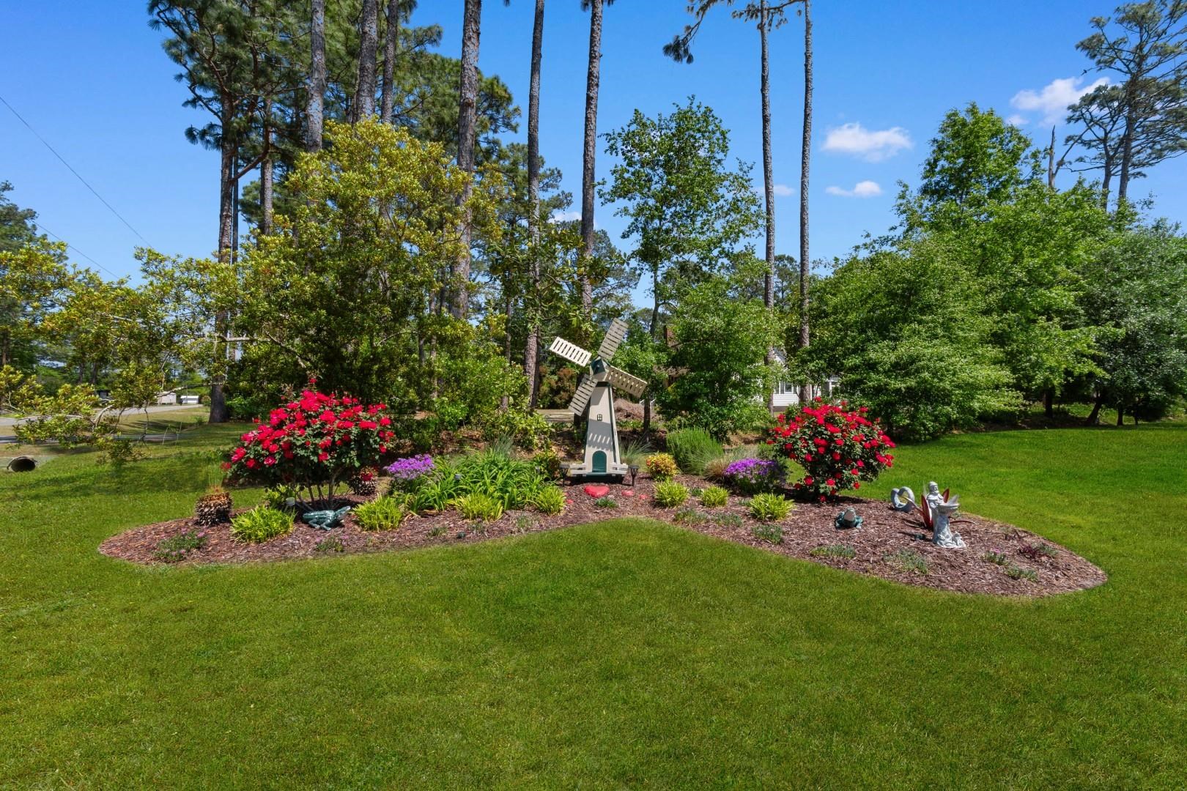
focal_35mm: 15
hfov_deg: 100.4
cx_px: 594
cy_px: 396
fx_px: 495
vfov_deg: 77.3
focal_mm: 10
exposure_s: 1/500
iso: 100
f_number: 11
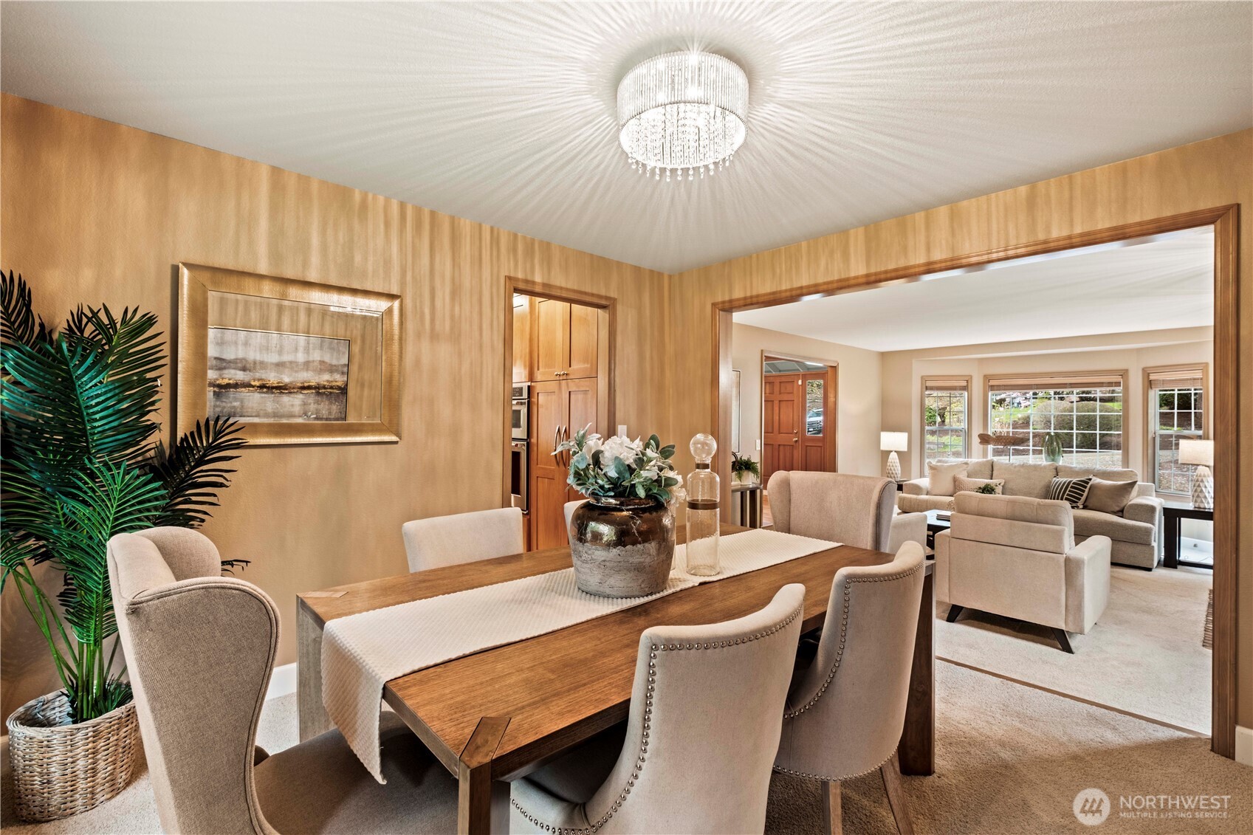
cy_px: 418
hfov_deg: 100.4
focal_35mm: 15
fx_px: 522
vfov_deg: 77.3
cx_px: 626
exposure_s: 3
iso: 320
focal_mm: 10
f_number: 8
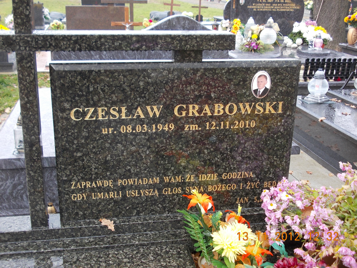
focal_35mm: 43
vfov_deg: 33.6
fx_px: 443
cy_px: 134
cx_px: 178
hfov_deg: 43.9
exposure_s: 1/60
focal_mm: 6.1
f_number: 3.3
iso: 80
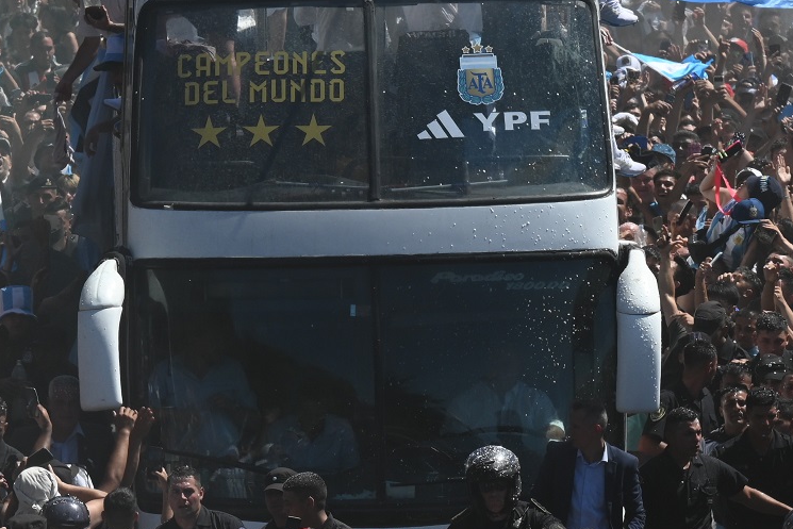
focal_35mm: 582
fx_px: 12822
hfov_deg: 3.5
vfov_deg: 2.4
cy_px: 162
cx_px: 71
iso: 160
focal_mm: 175
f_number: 9
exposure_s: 1/500
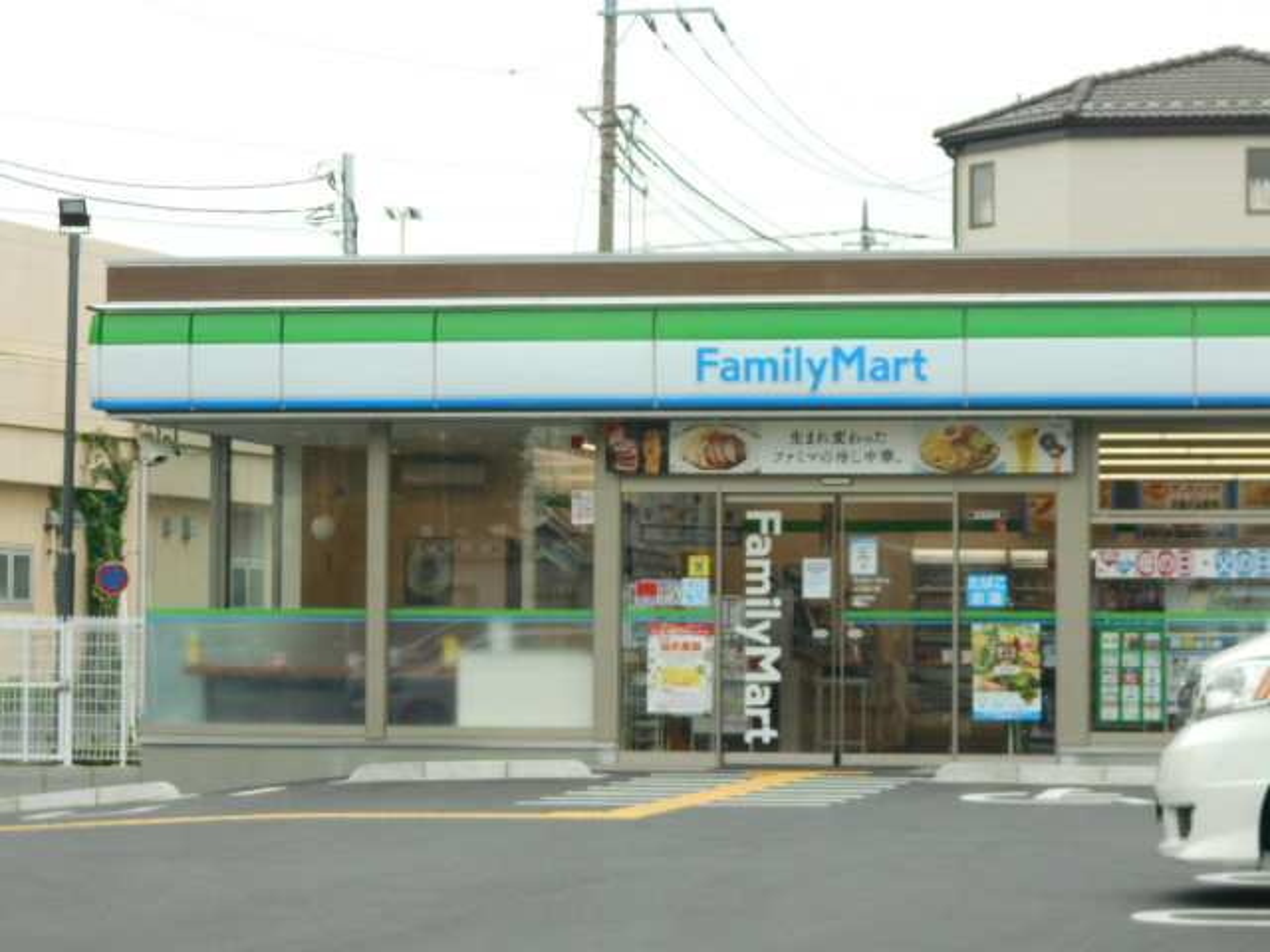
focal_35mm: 130
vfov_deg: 11.4
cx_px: 635
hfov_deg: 15.2
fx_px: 4769
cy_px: 476
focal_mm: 23
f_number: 6.5
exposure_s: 1/125
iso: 280
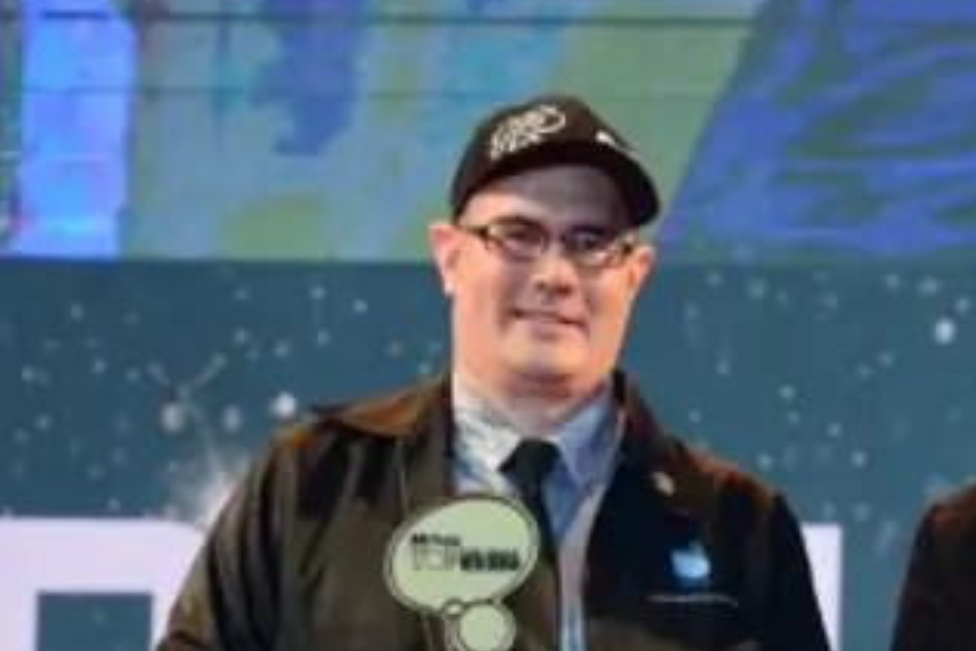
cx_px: 954
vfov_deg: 3.5
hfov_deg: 5.2
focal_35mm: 395
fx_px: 10713
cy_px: 682
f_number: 3.5
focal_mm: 160
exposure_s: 1/500
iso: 2000
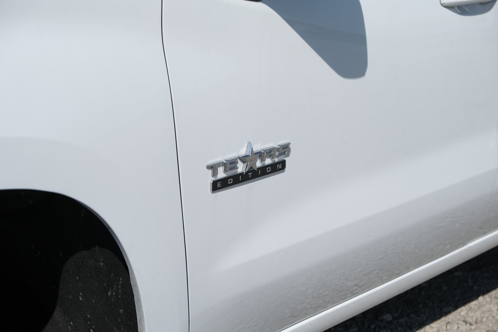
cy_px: 166
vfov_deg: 18.0
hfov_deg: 26.6
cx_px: 249
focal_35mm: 76
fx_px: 1051
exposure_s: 1/2000
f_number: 5
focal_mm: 50.5
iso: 160
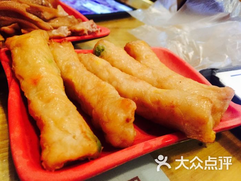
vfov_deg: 48.2
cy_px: 90
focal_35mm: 29
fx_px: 202
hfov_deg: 61.7
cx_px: 120
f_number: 2.2
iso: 500
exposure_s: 1/17
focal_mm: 4.15
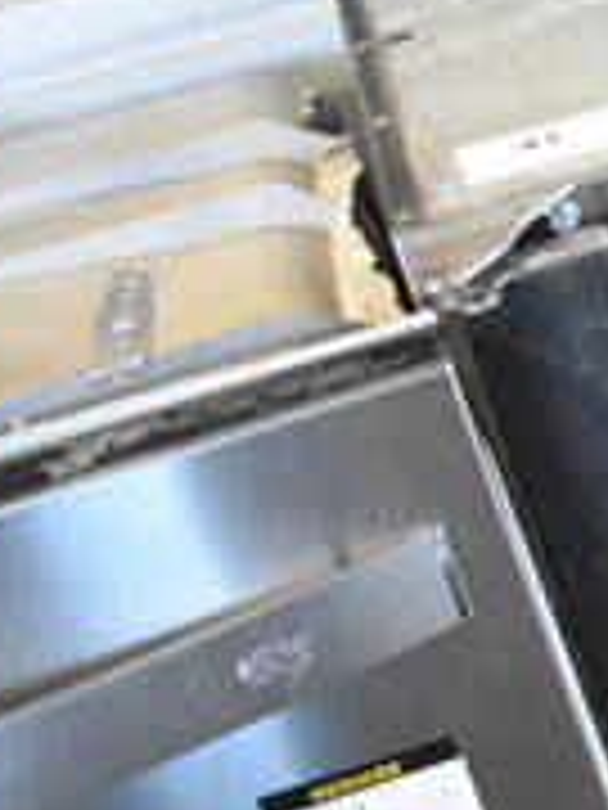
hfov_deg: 13.7
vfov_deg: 22.2
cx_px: 1306
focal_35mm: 88
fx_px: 2061
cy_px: 526
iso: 4500
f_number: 3.5
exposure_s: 1/125
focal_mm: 18
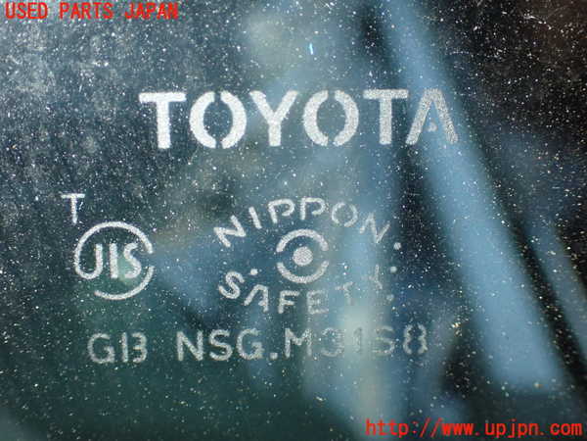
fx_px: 848
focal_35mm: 50
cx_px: 294
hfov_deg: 38.2
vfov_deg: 29.1
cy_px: 220
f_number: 9
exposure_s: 1/50
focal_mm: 9.01
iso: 800
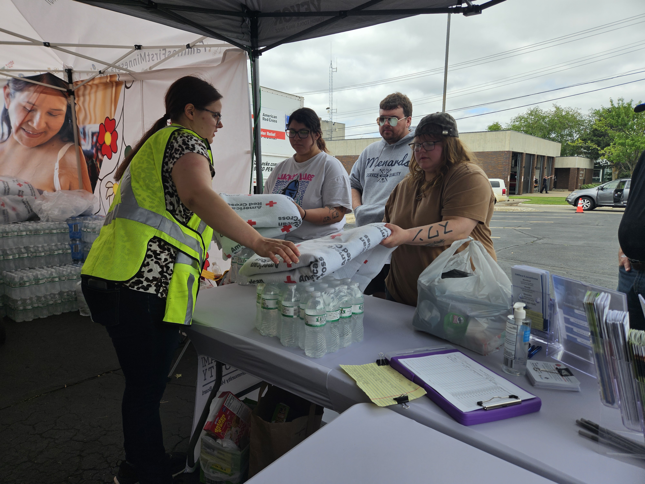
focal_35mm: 23
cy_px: 242
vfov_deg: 58.9
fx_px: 429
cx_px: 322
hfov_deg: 73.9
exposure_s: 1/1245
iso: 25
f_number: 1.8
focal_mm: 5.4
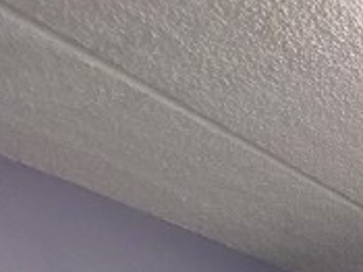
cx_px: 655
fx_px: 796
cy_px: 718
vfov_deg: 12.8
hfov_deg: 19.3
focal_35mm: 76
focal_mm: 2.2
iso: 160
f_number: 1.9
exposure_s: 1/60
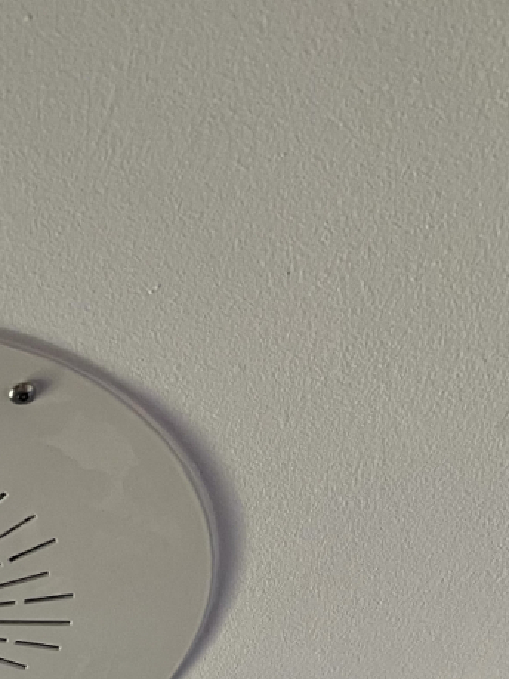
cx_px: -124
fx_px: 1334
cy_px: 738
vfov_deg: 26.4
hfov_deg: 20.1
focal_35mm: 68
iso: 200
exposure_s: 1/50
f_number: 1.6
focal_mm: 5.1
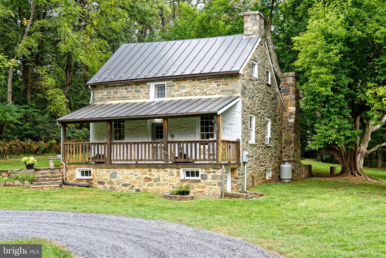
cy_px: 129
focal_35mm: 46
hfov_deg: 42.7
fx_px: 493
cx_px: 193
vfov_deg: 29.3
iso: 320
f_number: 5
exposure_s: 1/160
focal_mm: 46
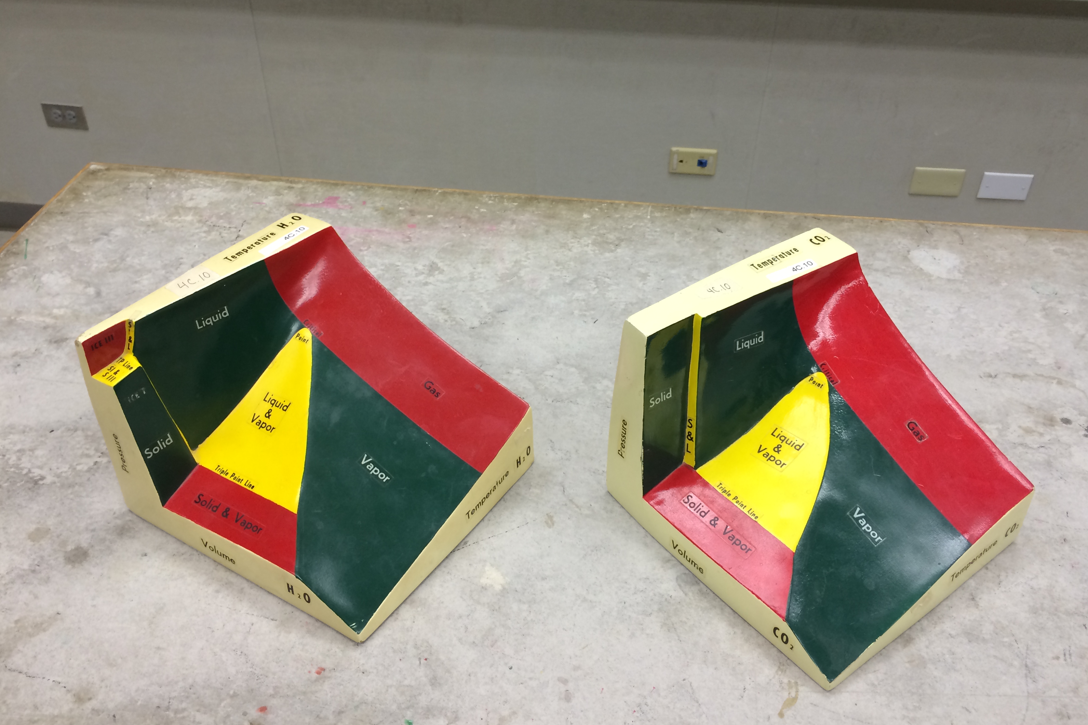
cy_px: 326
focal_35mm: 32
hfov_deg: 58.7
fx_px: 967
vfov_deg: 41.1
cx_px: 550
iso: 80
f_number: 2.2
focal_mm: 4.12
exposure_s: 1/30
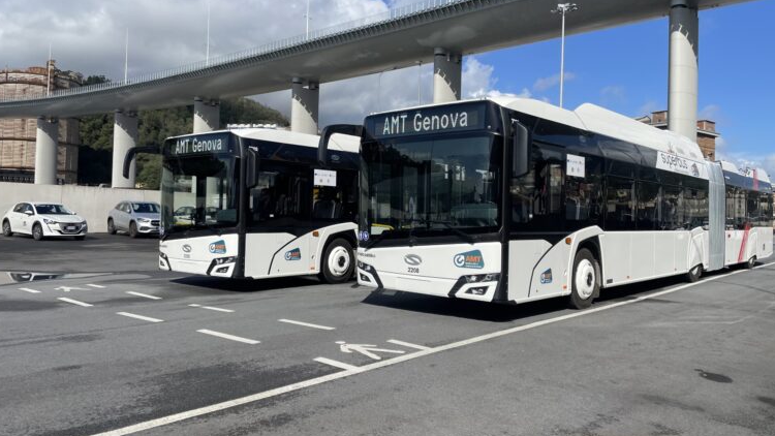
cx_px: 384
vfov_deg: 40.2
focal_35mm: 29
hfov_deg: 66.1
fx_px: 596
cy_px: 210
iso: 32
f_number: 1.6
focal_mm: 4.2
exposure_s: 1/5051
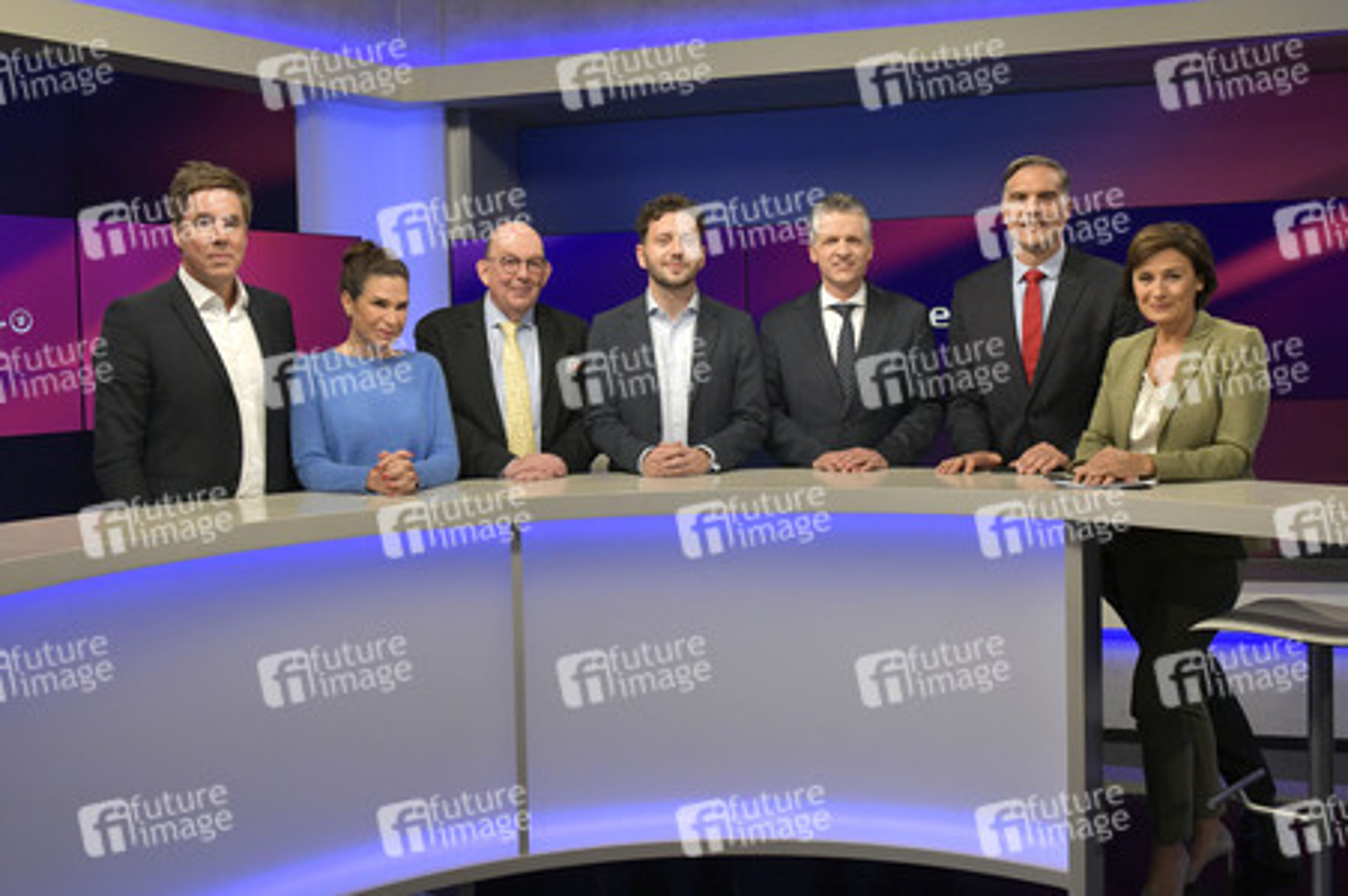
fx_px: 1197
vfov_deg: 41.1
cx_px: 674
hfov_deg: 58.8
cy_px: 448
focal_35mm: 32
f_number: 6.3
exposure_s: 1/250
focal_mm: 32
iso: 2500
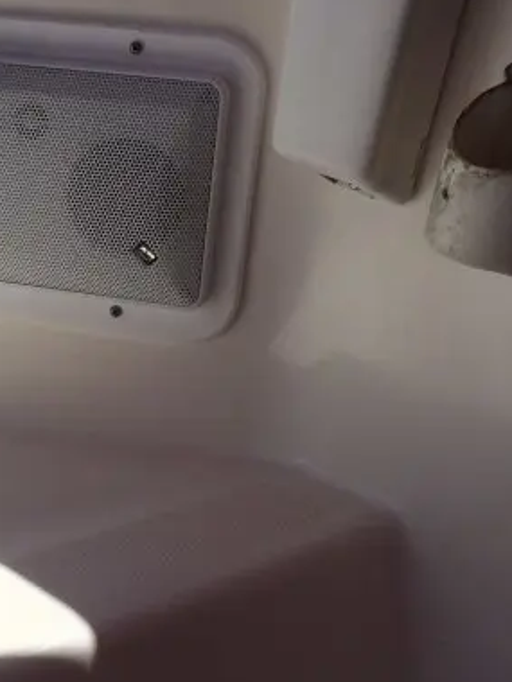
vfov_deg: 31.7
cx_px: 9
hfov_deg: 23.1
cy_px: 307
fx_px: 1203
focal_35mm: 61
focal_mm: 4.15
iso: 32
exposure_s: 1/4566
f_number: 2.2
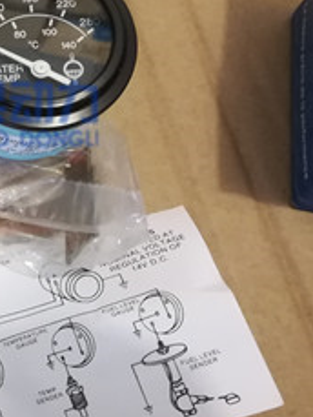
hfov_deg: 19.4
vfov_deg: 28.5
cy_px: 160
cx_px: -129
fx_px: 819
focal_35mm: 68
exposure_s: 1/14.3
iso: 500
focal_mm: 3.83
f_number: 2.2
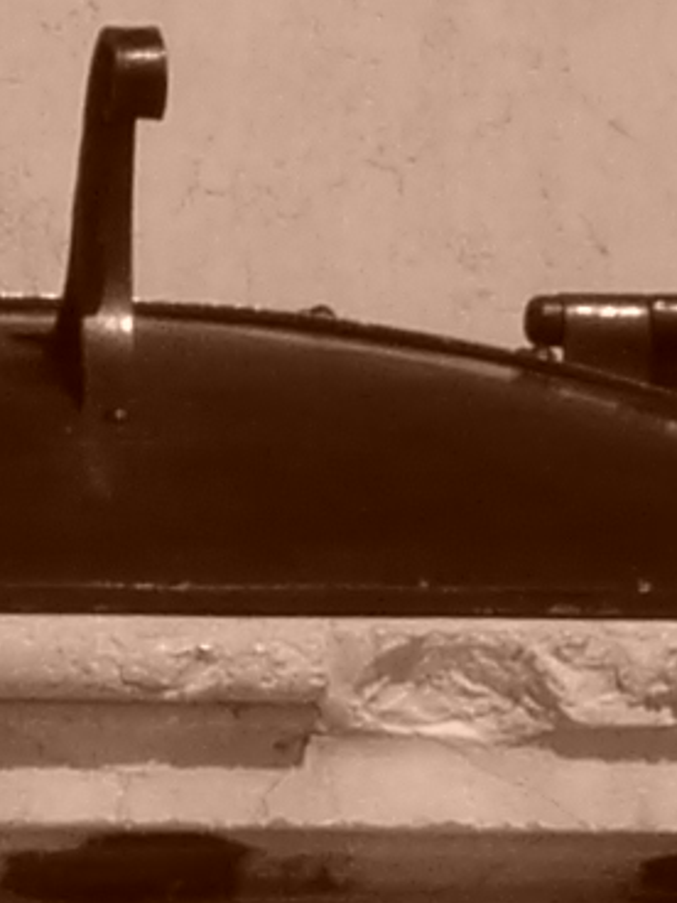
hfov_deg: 2.1
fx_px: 18280
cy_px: 1428
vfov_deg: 2.8
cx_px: -167
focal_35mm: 701
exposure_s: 1/320
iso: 100
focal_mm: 13.7
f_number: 11
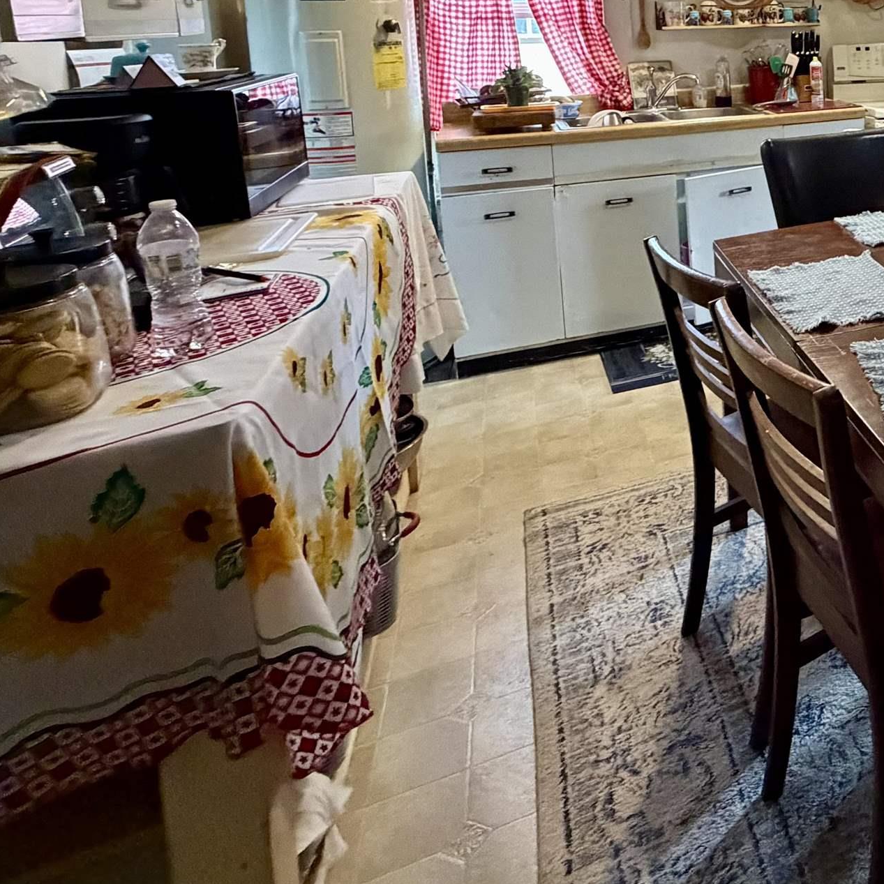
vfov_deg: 49.0
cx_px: 946
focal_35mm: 30
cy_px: 110
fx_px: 867
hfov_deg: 43.4
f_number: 2.2
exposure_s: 1/60
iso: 800
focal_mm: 2.22
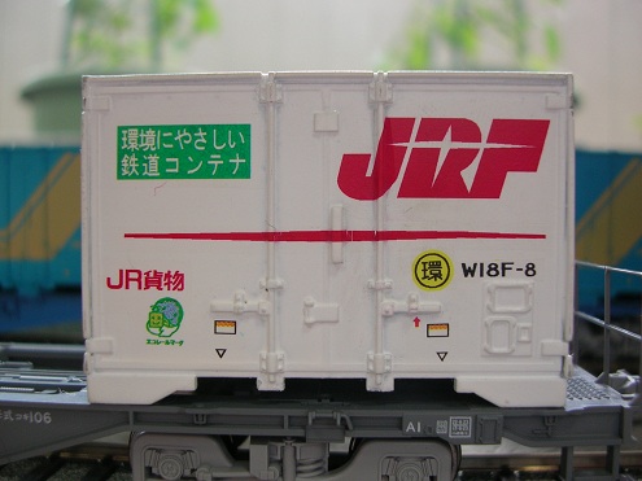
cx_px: 321
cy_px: 240
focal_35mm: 35
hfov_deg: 52.6
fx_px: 649
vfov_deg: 40.7
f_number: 2.8
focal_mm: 5.8
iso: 50
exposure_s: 1/27.2
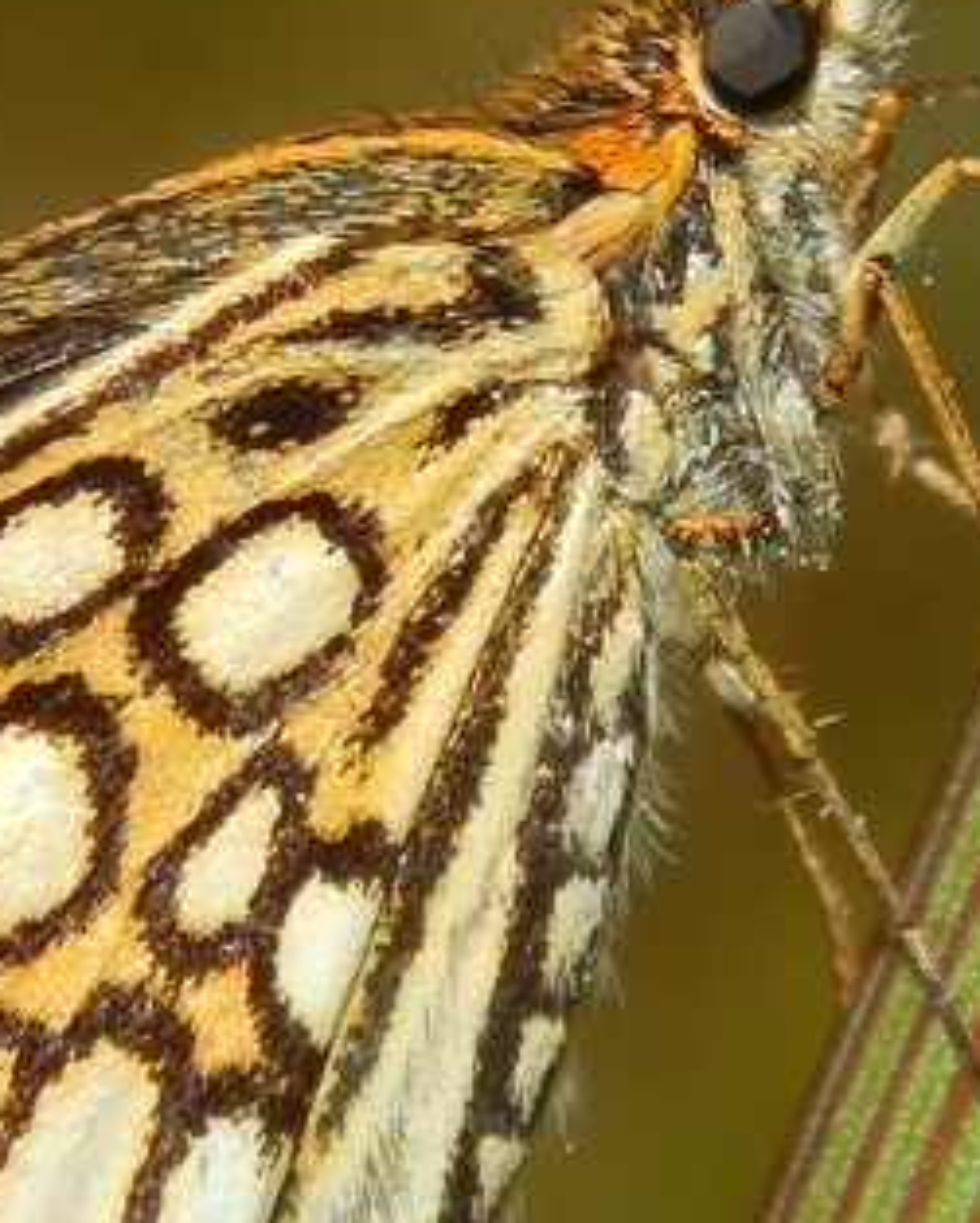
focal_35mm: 329
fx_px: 11911
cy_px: 617
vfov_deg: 5.9
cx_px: 223
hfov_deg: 4.7
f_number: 9.6
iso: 125
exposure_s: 1/250
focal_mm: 23.4
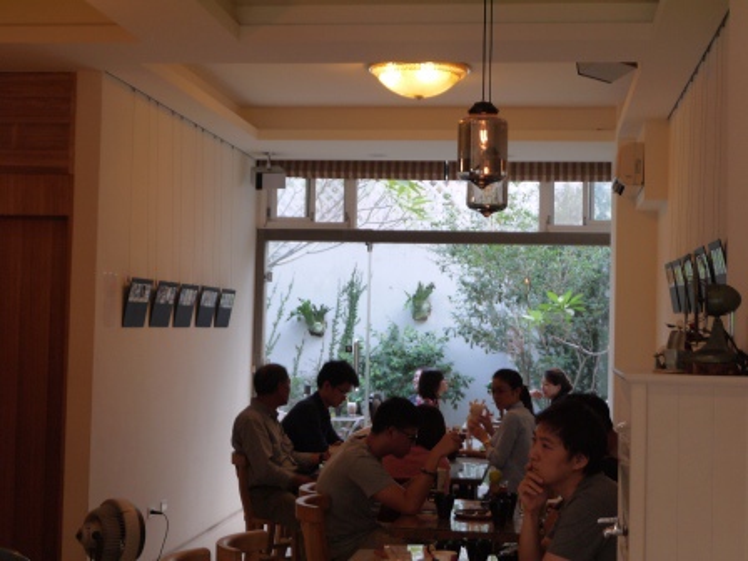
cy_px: 280
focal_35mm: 62
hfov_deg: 31.2
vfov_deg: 23.7
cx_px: 374
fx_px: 1340
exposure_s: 1/60
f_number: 5.4
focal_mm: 31
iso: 320
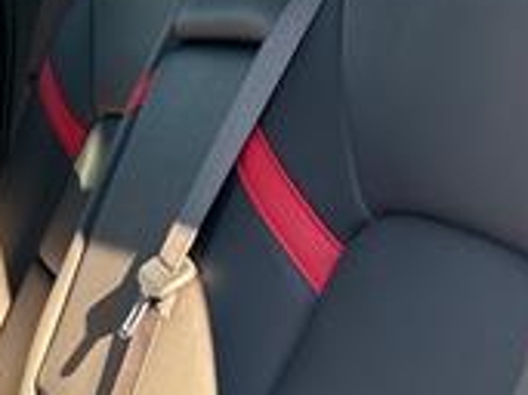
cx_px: -256
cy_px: 204
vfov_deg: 16.4
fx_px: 1372
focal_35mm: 90
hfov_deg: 19.2
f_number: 1.78
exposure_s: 1/136
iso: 200
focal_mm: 6.76
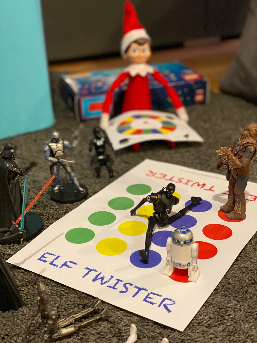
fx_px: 515
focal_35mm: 52
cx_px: 128
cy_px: 172
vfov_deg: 36.8
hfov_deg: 28.0
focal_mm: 6
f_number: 2
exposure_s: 1/26
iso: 400
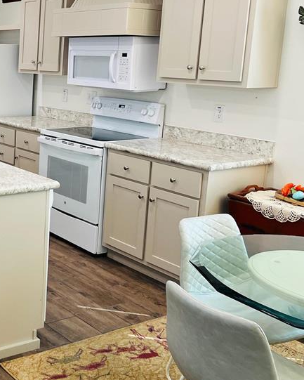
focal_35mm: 48
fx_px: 540
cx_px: -44
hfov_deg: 28.1
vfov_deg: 38.5
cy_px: 143
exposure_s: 1/120
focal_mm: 5.7
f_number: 1.5
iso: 100
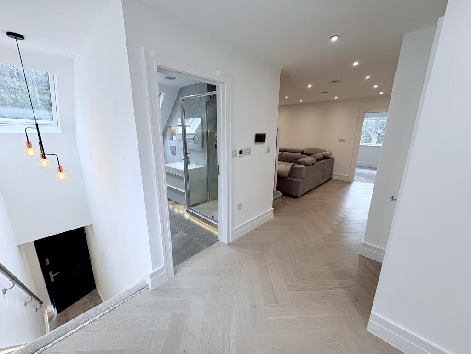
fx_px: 190
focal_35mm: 14
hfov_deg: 102.1
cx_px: 236
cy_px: 177
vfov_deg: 85.7
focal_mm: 2.22
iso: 64
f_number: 2.2
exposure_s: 1/100
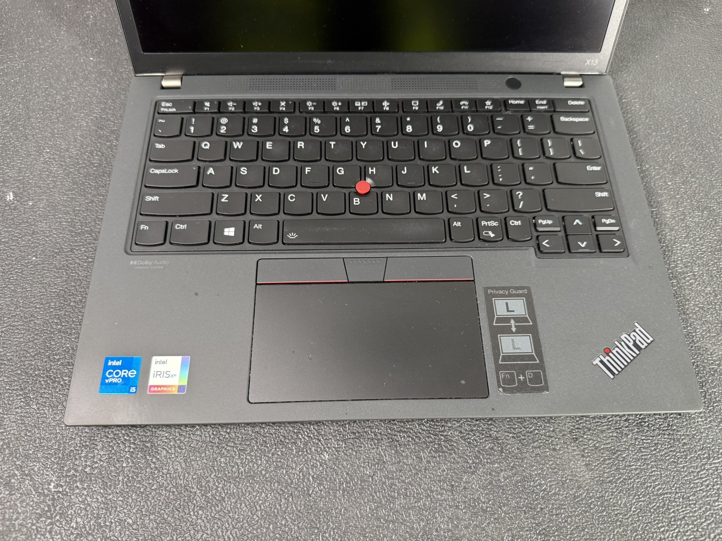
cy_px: 270
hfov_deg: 71.6
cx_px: 361
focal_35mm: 24
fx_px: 501
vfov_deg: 56.8
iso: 250
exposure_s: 1/59
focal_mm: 6.76
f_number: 1.78
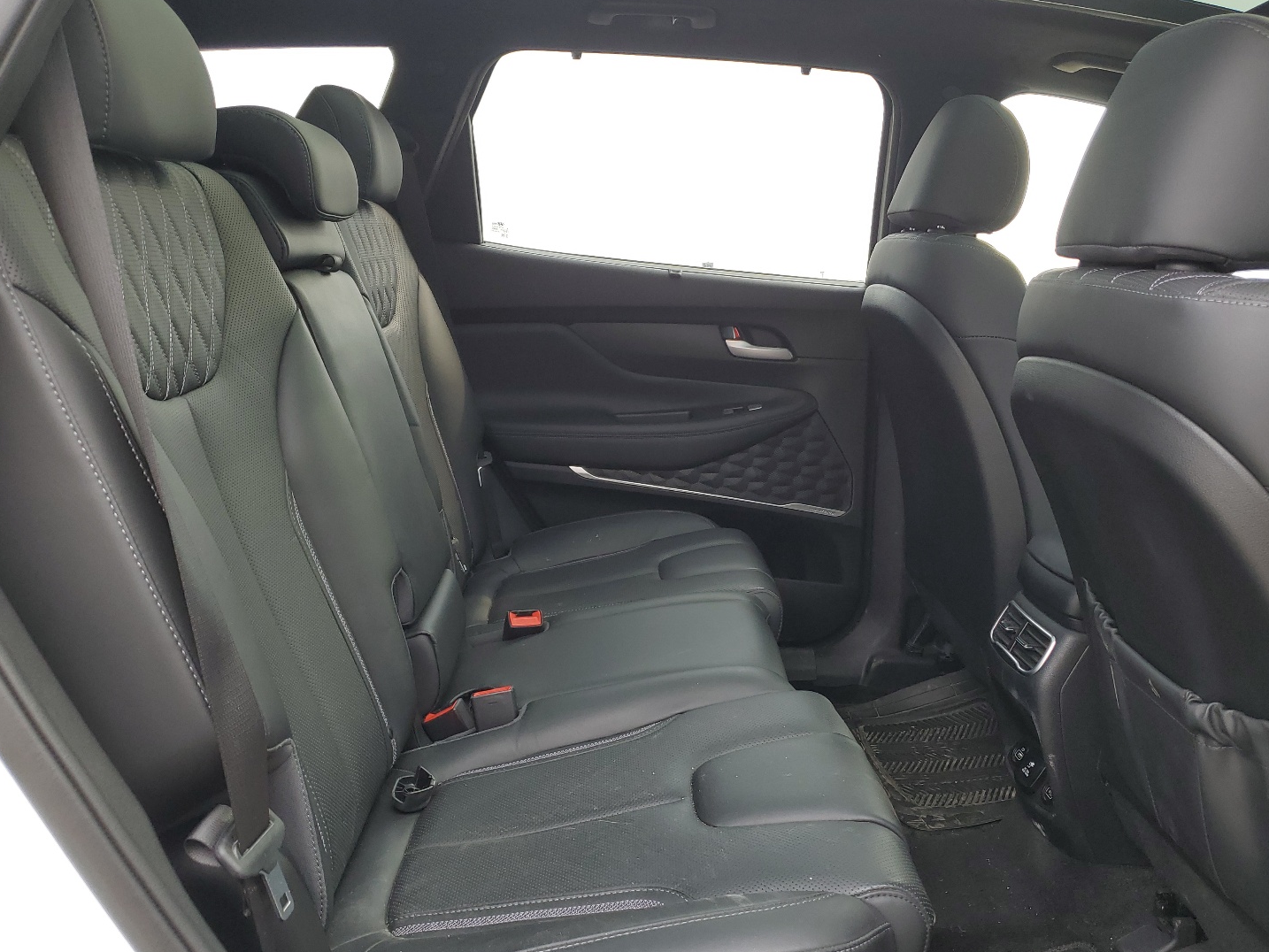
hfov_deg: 61.6
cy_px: 500
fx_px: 1063
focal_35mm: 29
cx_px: 683
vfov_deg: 48.2
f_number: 1.5
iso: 50
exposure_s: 1/278
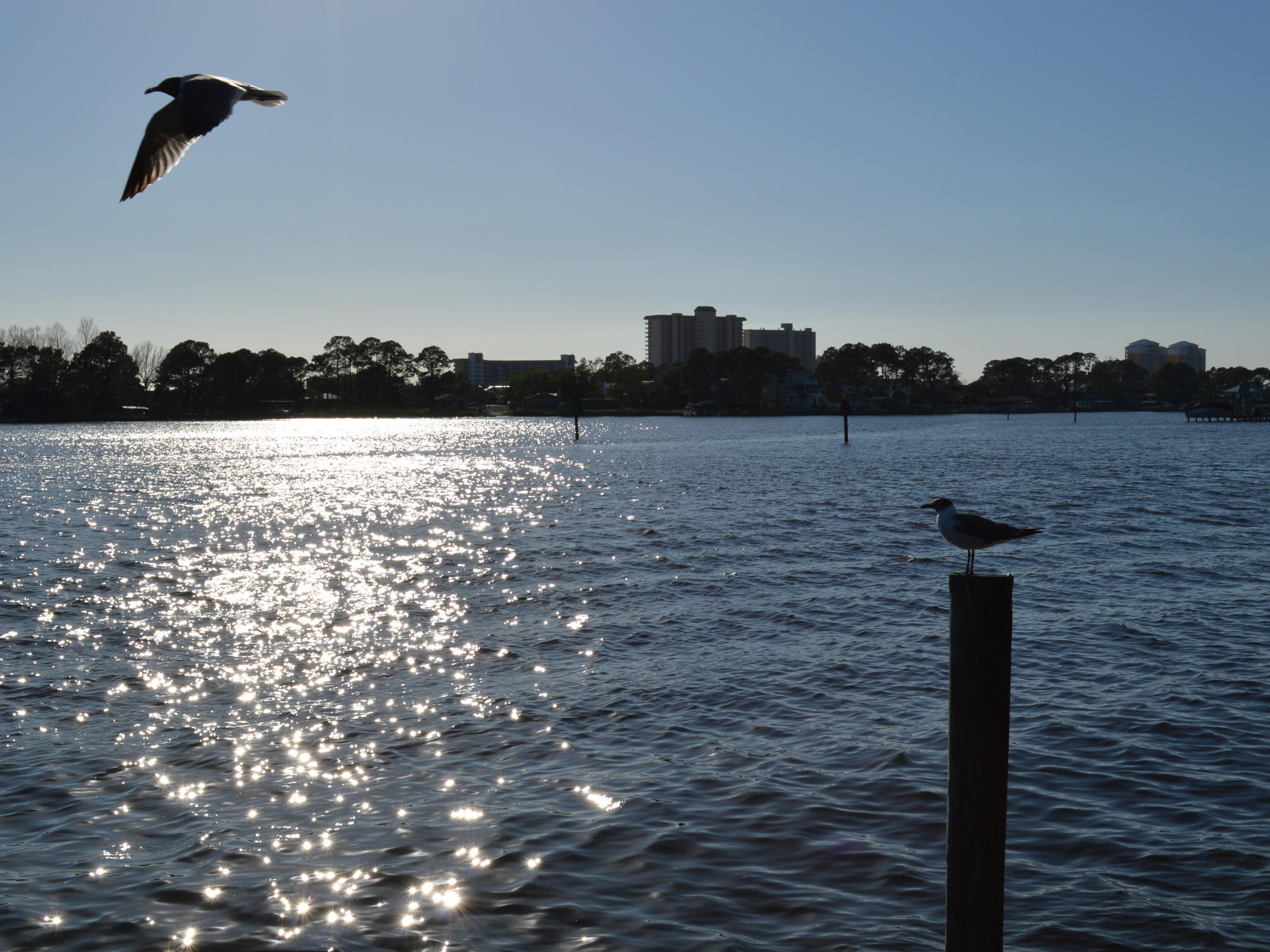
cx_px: 674
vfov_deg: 32.2
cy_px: 498
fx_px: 1651
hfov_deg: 42.1
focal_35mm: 45
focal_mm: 24
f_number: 13
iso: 100
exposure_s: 1/640
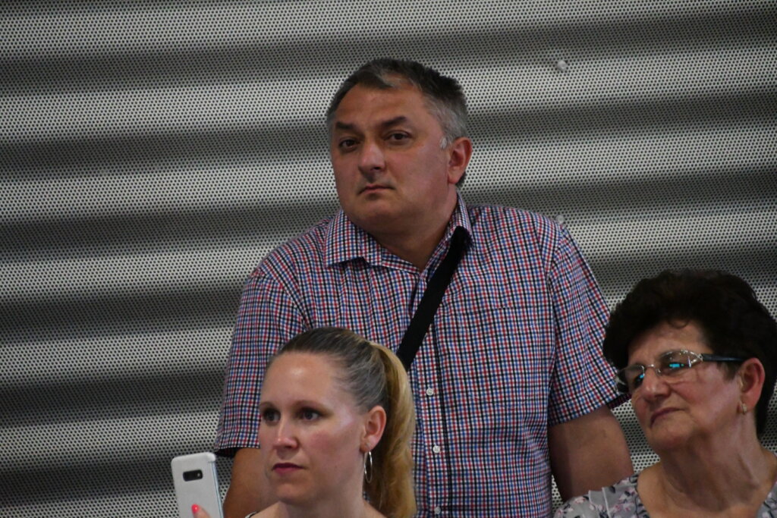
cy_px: 259
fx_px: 9713
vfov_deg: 3.1
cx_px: 388
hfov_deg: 4.6
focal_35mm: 450
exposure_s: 1/500
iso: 14400
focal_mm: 300
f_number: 6.3
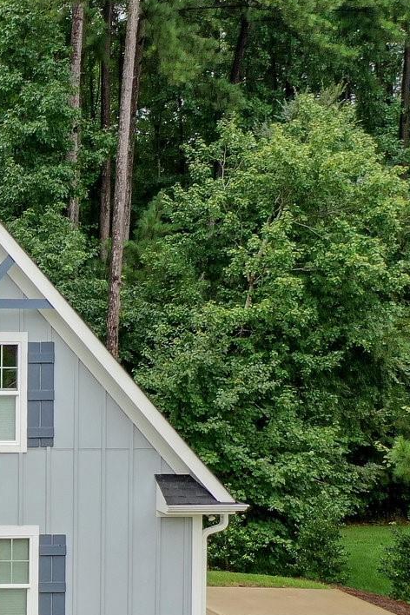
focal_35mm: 81
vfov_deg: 24.7
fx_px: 1384
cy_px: 470
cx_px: -451
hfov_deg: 13.8
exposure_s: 1/30
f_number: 3.2
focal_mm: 10.26
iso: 100
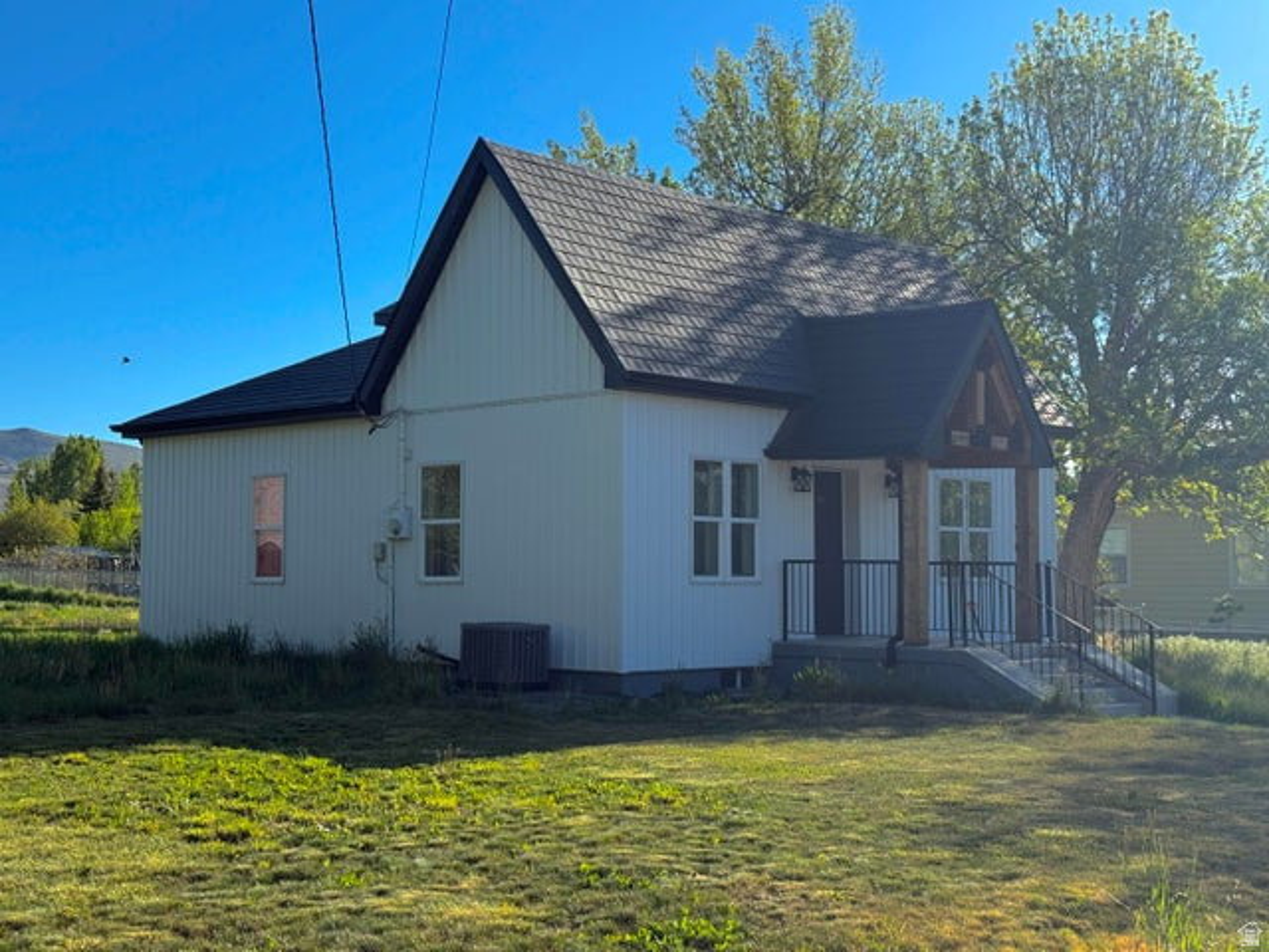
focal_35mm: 48
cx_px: 634
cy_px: 476
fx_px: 1760
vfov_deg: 30.3
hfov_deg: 39.7
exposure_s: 1/3704
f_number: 1.78
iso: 64
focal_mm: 6.76
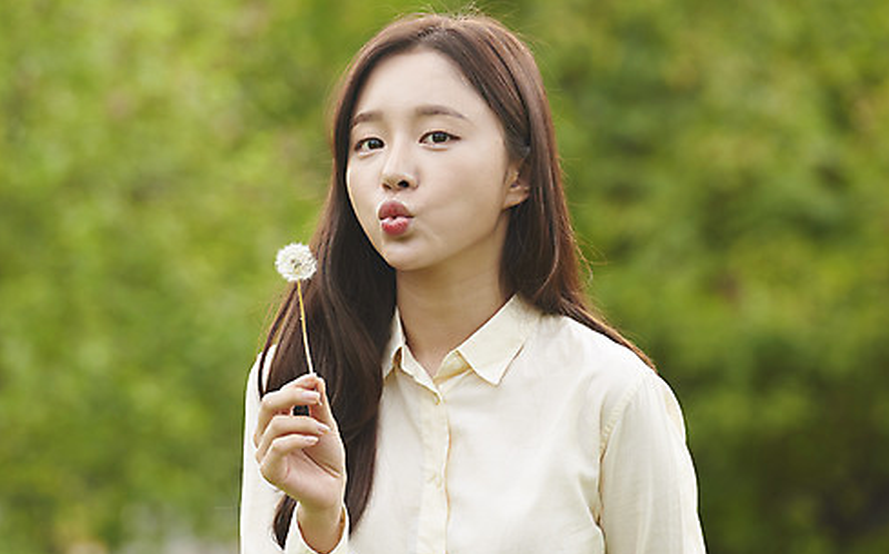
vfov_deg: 5.2
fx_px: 6054
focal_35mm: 250
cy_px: 303
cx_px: 395
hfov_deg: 8.4
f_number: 4.5
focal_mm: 200
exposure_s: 1/125
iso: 320
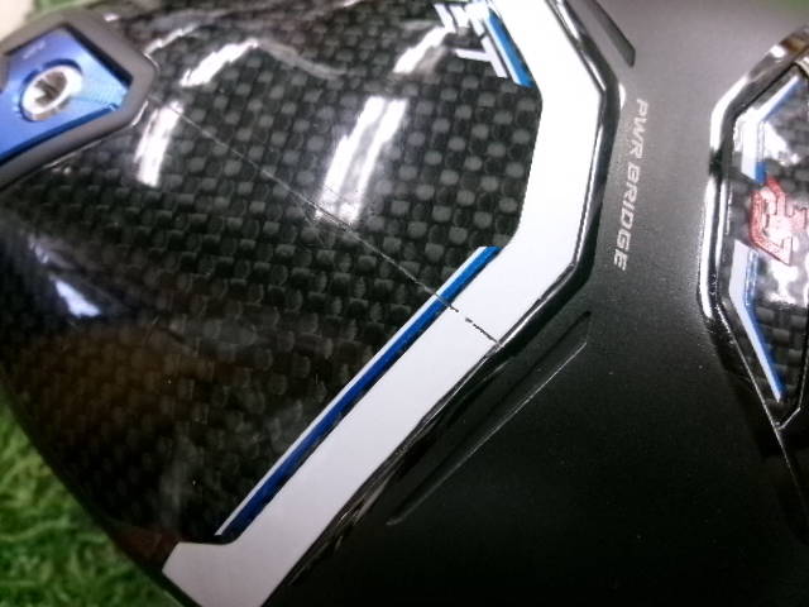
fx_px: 654
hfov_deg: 63.4
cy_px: 304
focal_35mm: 28
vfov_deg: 49.7
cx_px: 404
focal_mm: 5.1
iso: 800
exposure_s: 1/50
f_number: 3.9
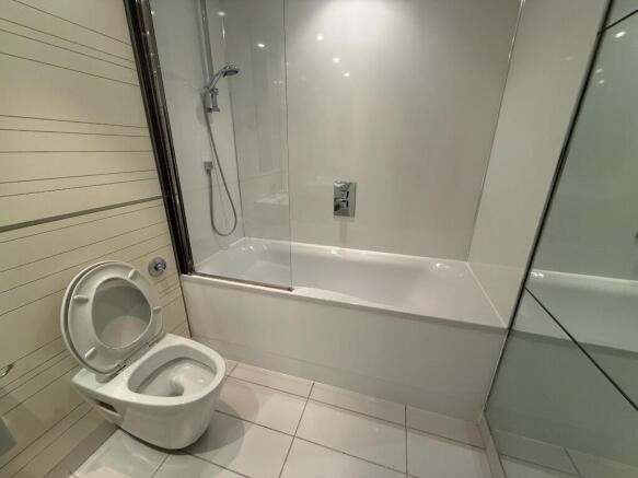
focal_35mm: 14
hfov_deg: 102.1
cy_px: 239
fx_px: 258
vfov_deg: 85.7
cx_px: 319
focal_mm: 2.22
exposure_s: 1/100
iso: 320
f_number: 2.2
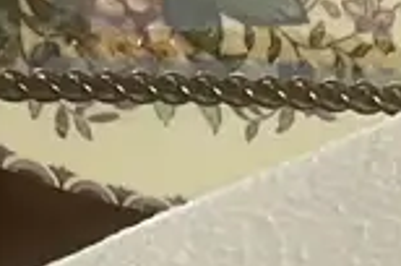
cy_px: 1132
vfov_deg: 5.8
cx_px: 914
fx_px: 2156
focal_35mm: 194
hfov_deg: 9.6
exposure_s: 1/50
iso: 100
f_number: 1.8
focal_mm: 3.99
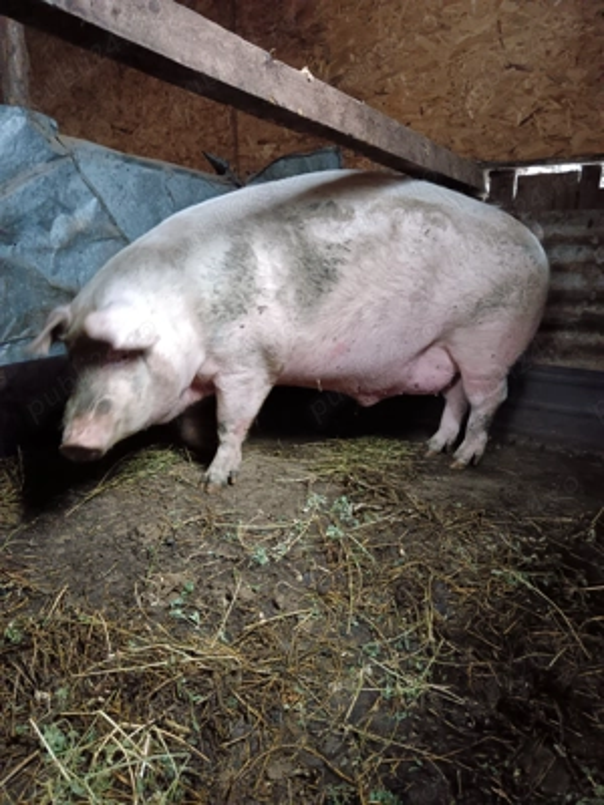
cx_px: 302
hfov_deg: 51.4
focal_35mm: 27
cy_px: 402
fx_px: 628
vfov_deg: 65.3
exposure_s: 1/33.3
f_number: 1.9
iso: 4054
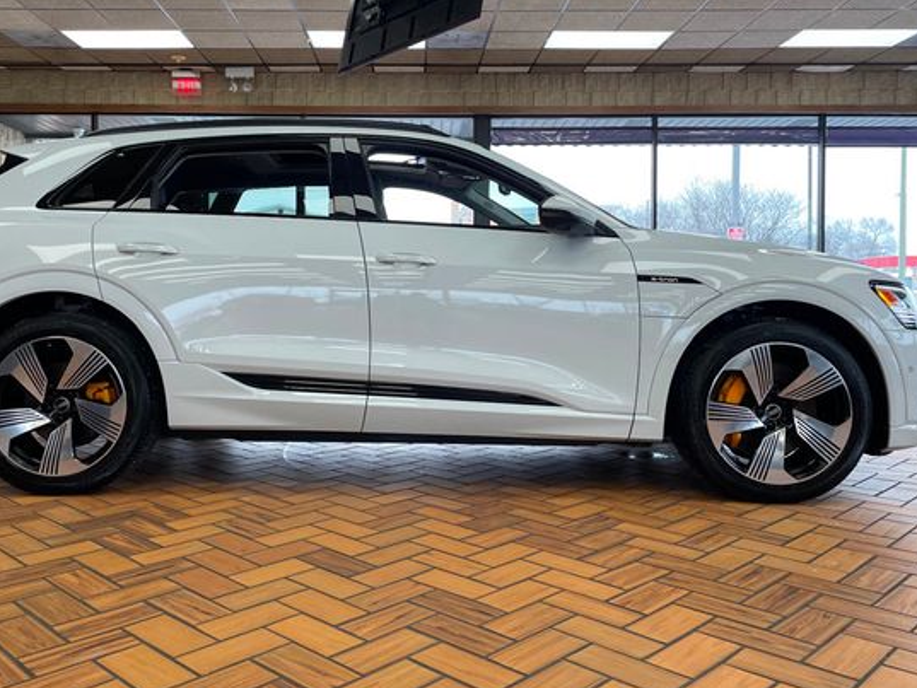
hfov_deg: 58.2
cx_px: 406
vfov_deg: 45.4
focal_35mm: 31
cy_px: 311
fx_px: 821
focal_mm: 4.2
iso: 40
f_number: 1.6
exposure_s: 1/120
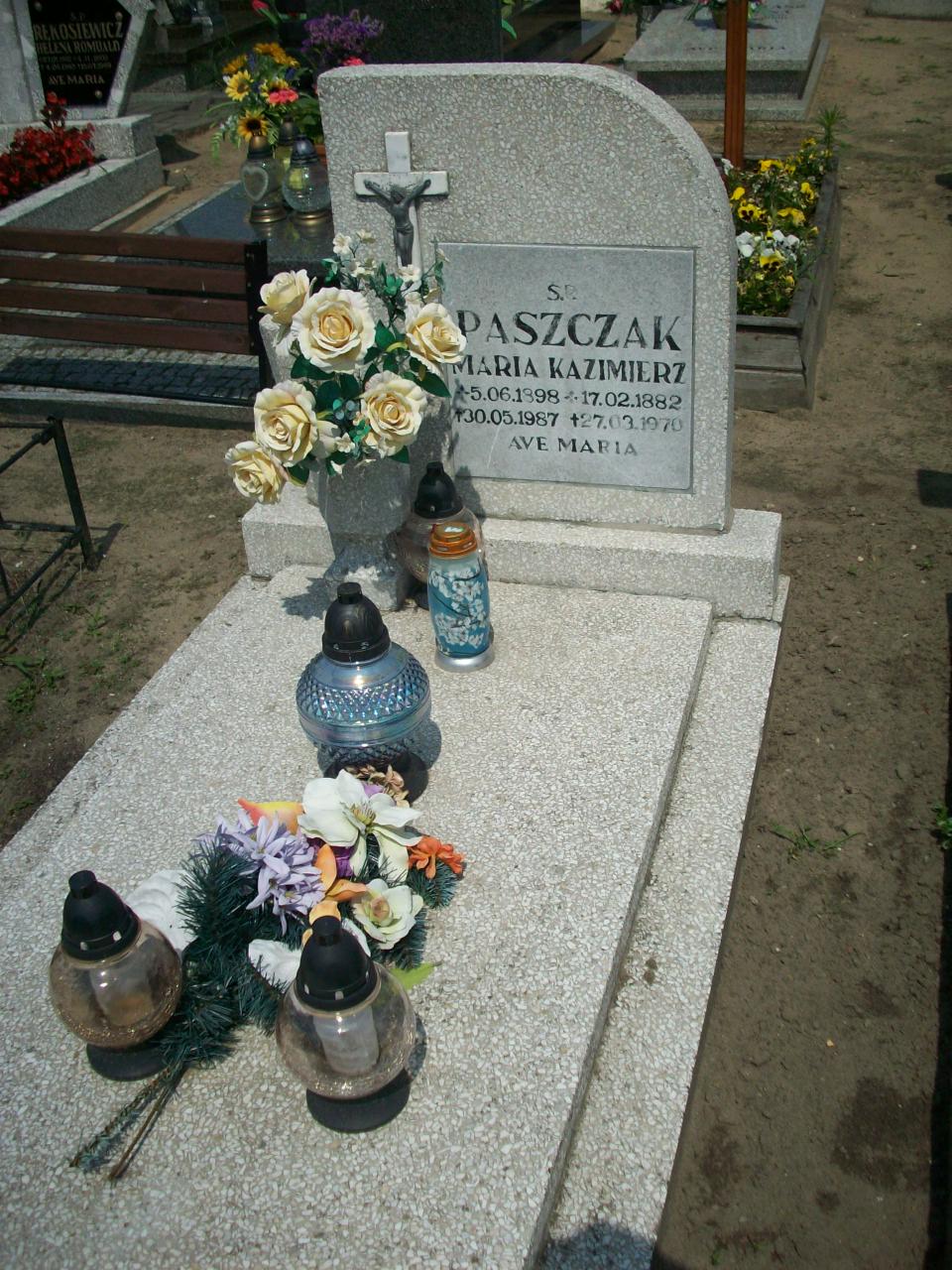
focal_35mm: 37
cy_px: 635
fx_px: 1357
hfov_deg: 38.7
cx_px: 476
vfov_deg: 50.1
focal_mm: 6.2
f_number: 5.6
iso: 80
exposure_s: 1/1096
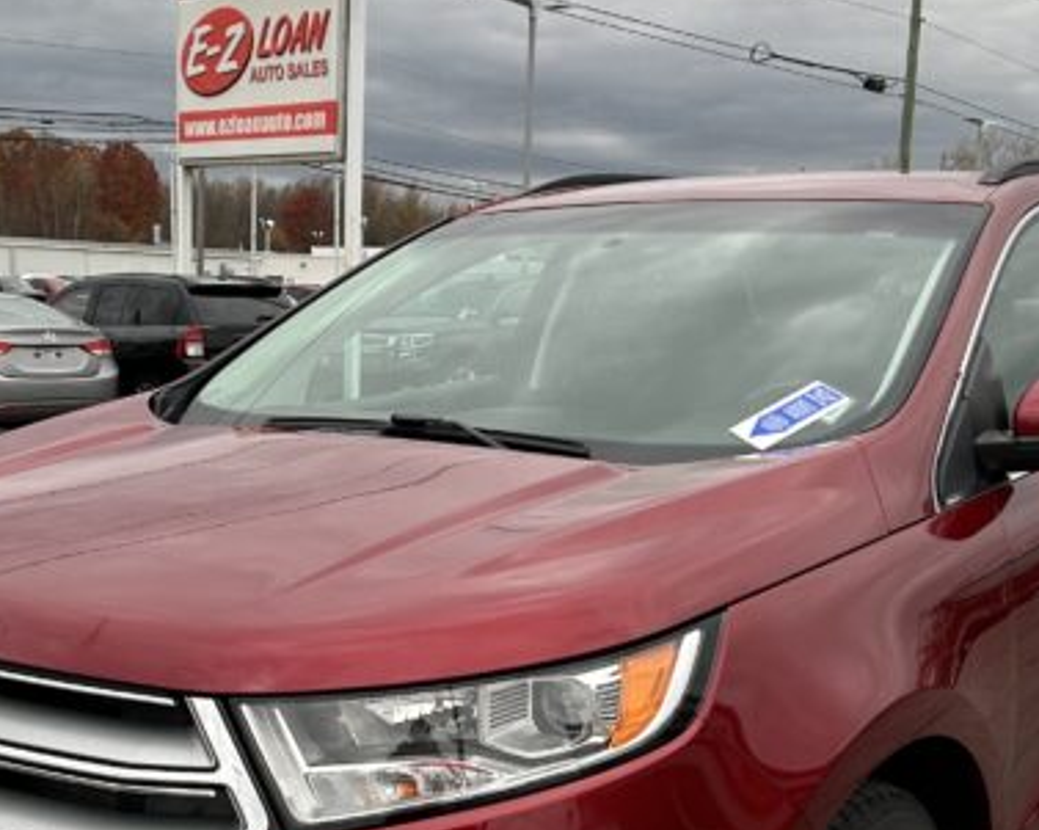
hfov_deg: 27.5
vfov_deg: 22.0
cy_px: 601
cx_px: 474
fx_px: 2120
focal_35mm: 69
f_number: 1.5
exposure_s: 1/753
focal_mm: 5.7
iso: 50
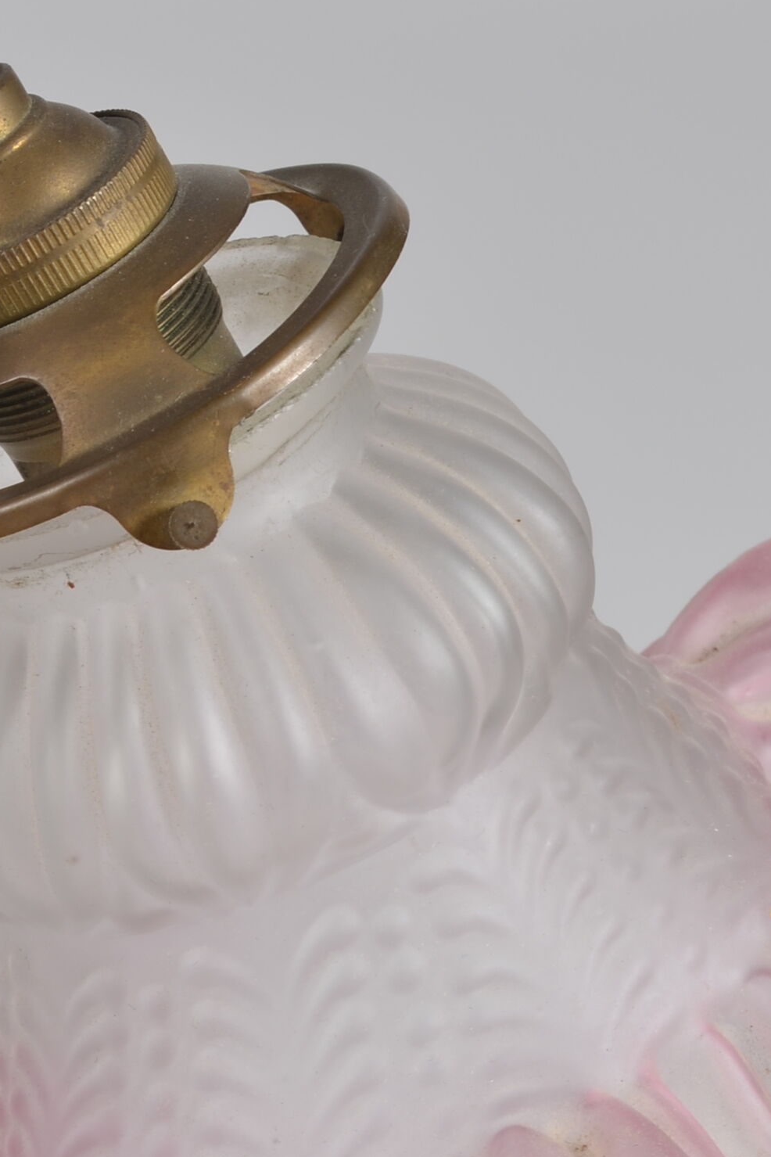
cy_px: 678
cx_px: 313
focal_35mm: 187
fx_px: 6007
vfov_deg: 11.0
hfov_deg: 7.3
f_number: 11
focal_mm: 50
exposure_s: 1/125
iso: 100
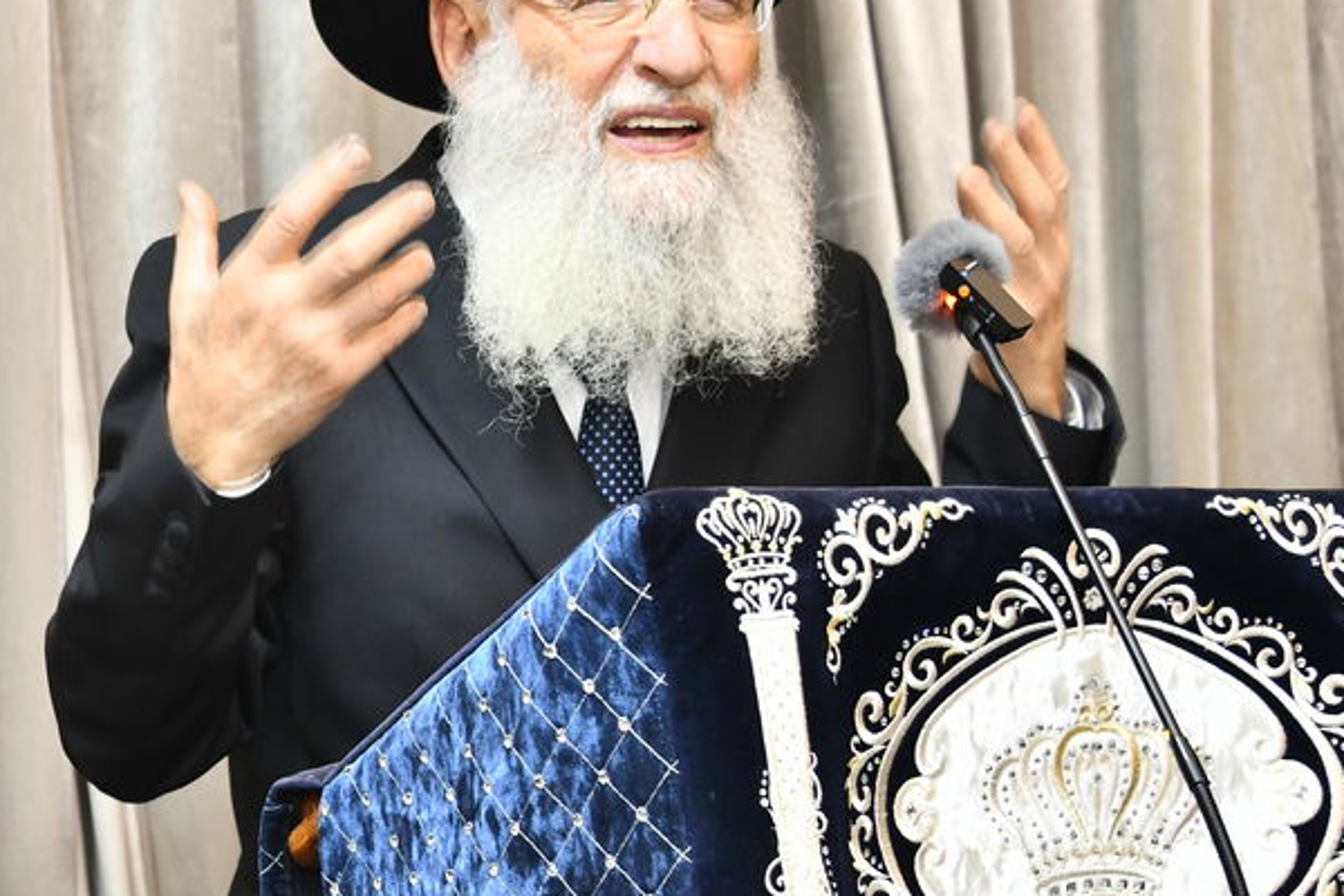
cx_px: 43
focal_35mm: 112
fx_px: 4181
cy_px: 496
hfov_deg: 17.9
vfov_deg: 12.2
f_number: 5.6
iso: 800
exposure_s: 1/100
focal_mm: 48
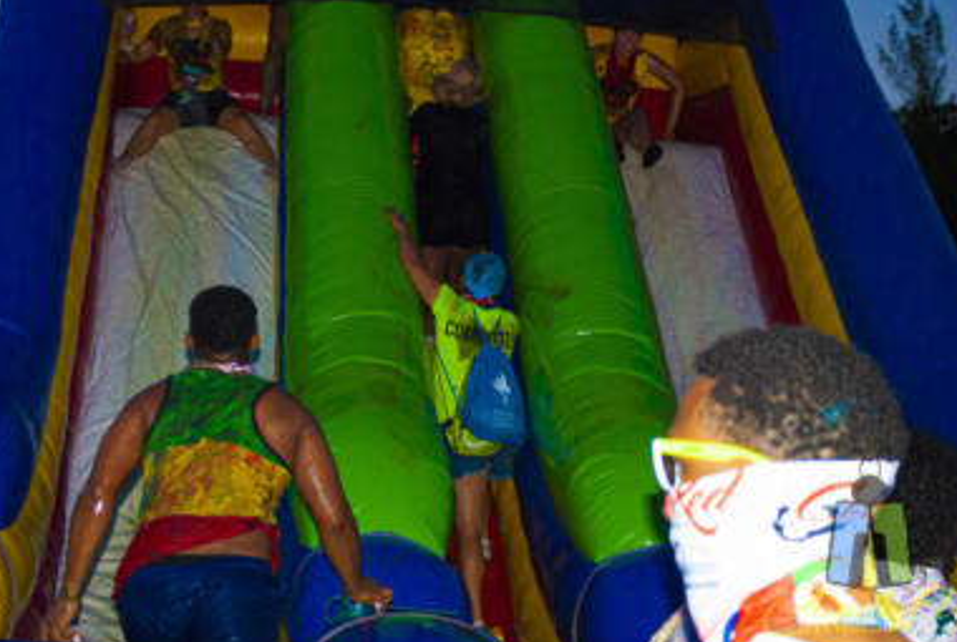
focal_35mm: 75
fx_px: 1998
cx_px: 378
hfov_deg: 26.9
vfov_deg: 18.2
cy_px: 233
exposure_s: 1/60
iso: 200
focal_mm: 38
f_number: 5
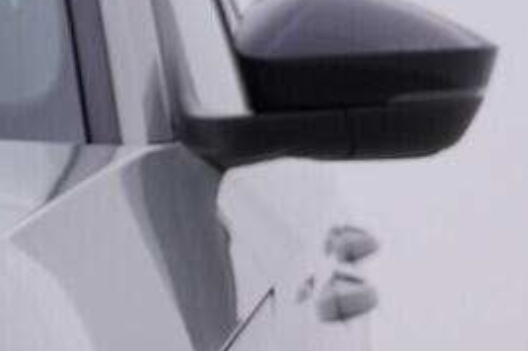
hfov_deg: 10.6
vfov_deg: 6.7
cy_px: 863
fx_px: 2858
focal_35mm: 195
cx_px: 300
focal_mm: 24
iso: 125
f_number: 4.5
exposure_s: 1/100
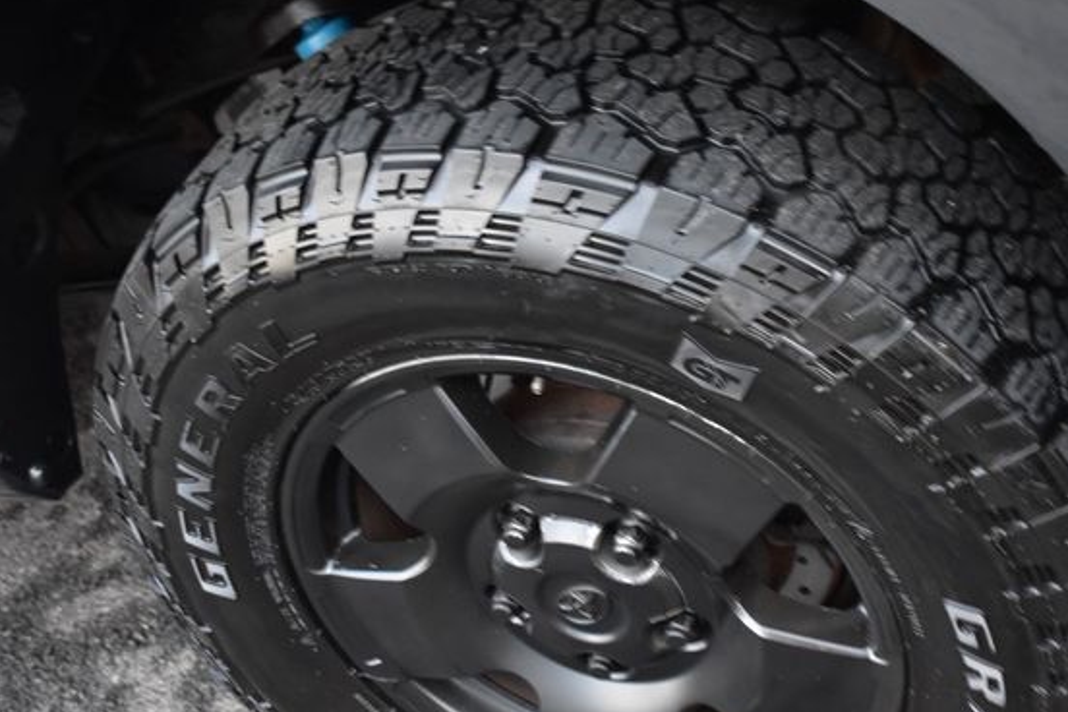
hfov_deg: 30.5
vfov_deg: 20.6
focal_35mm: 66
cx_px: 604
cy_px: 368
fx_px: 1958
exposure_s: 1/15
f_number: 5.6
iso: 1600
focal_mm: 38
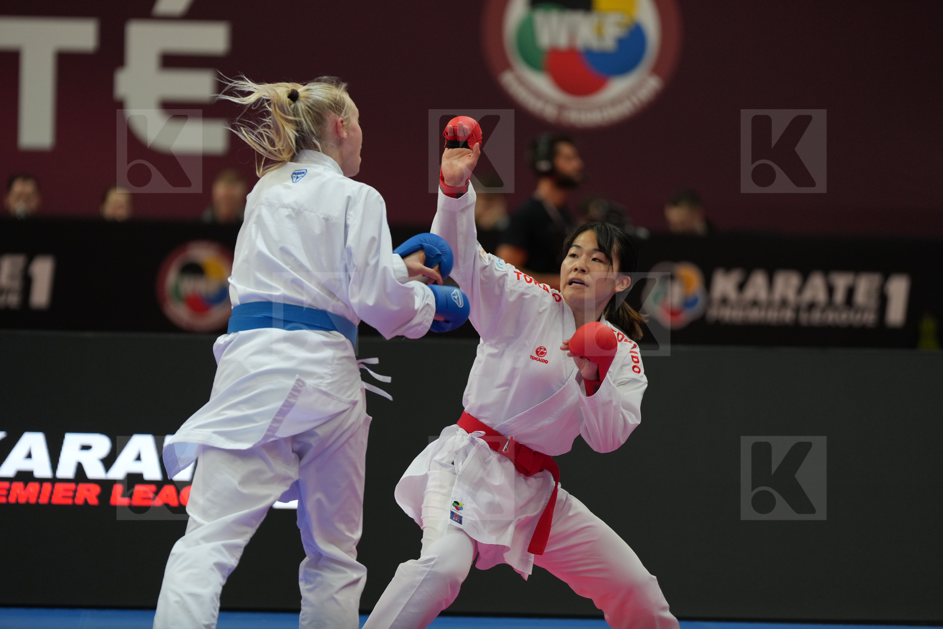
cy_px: 314
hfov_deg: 10.3
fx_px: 5238
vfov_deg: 6.9
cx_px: 472
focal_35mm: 200
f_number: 2.8
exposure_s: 1/1000
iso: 1250
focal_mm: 200
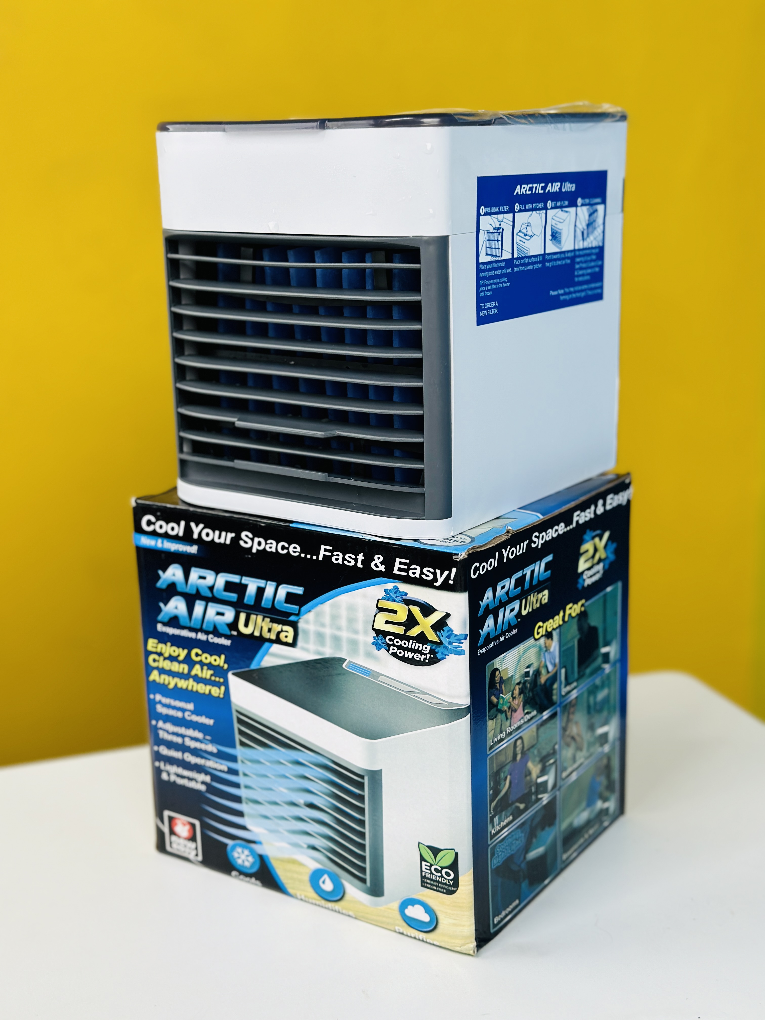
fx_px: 1414
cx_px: 382
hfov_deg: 30.3
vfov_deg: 39.7
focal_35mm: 48
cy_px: 510
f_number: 1.78
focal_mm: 6.86
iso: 80
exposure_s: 1/101
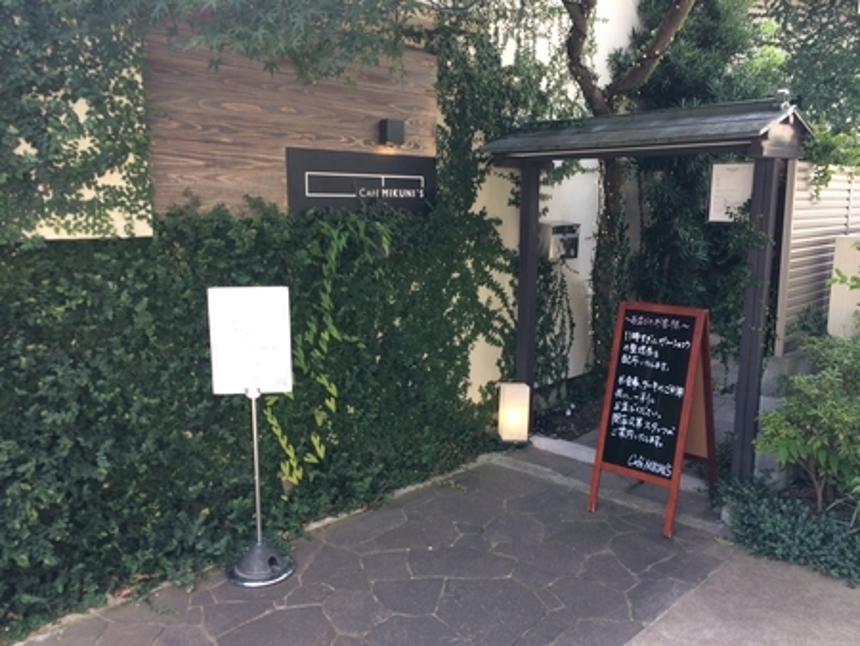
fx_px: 721
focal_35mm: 29
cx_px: 430
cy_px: 323
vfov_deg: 48.3
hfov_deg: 61.6
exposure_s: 1/120
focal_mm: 4.15
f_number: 2.2
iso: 32
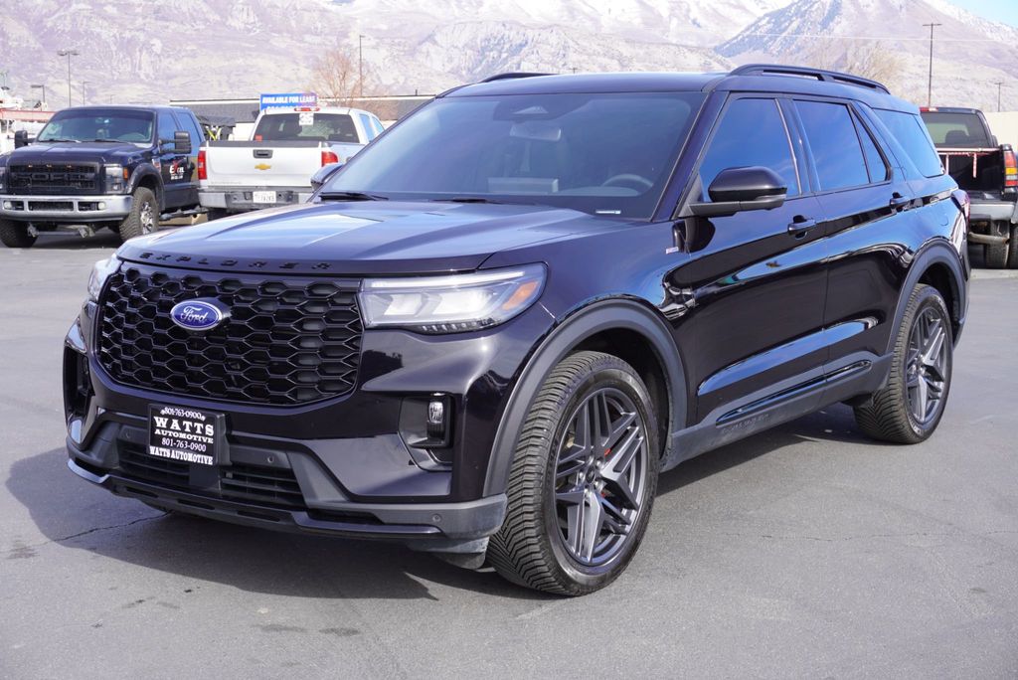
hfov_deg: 38.9
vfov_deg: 26.5
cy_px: 340
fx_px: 1443
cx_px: 509
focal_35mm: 51
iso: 100
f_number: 8
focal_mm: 34
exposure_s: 1/100
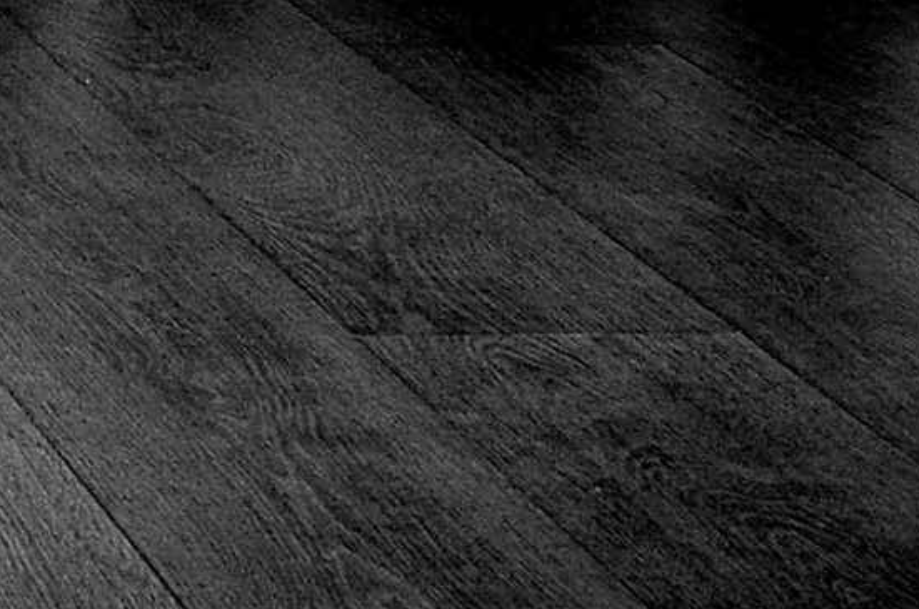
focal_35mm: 211
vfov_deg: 6.0
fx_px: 5384
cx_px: -1486
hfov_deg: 8.6
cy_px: -1270
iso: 200
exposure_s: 1/350
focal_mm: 21
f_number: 9.5
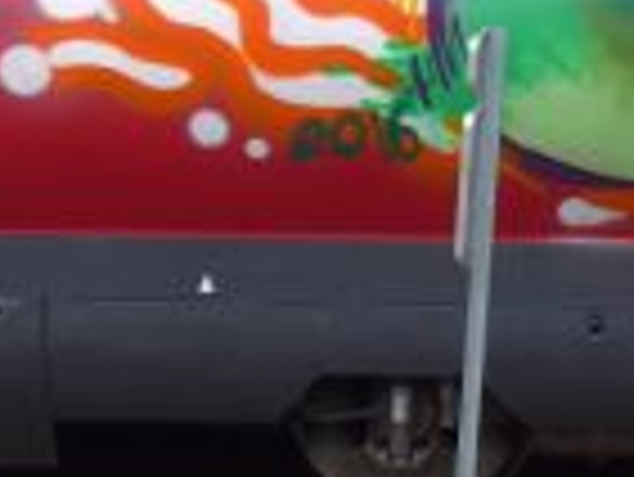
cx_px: 1039
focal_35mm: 283
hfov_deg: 6.9
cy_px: -65
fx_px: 5188
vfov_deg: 5.2
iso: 100
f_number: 4.4
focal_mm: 16
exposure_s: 1/80
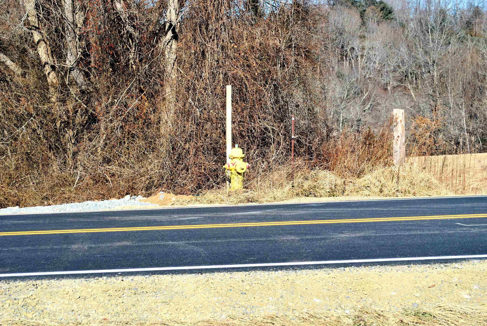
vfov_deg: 16.6
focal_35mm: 82
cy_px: 163
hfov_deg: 24.6
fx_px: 1117
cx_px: 244
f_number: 8
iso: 100
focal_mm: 55
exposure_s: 1/250
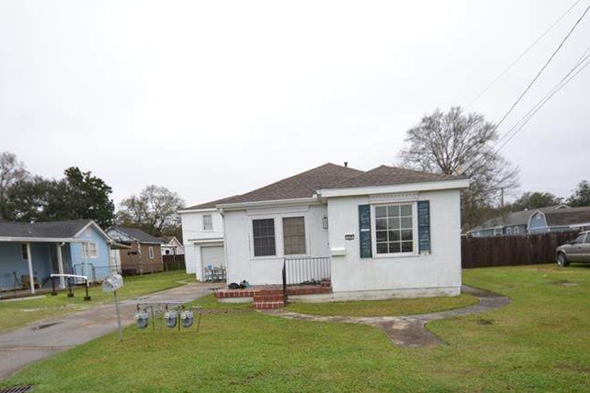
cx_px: 278
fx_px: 422
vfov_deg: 48.2
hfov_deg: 69.8
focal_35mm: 26
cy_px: 288
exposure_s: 1/125
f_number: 5.6
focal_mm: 11
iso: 110
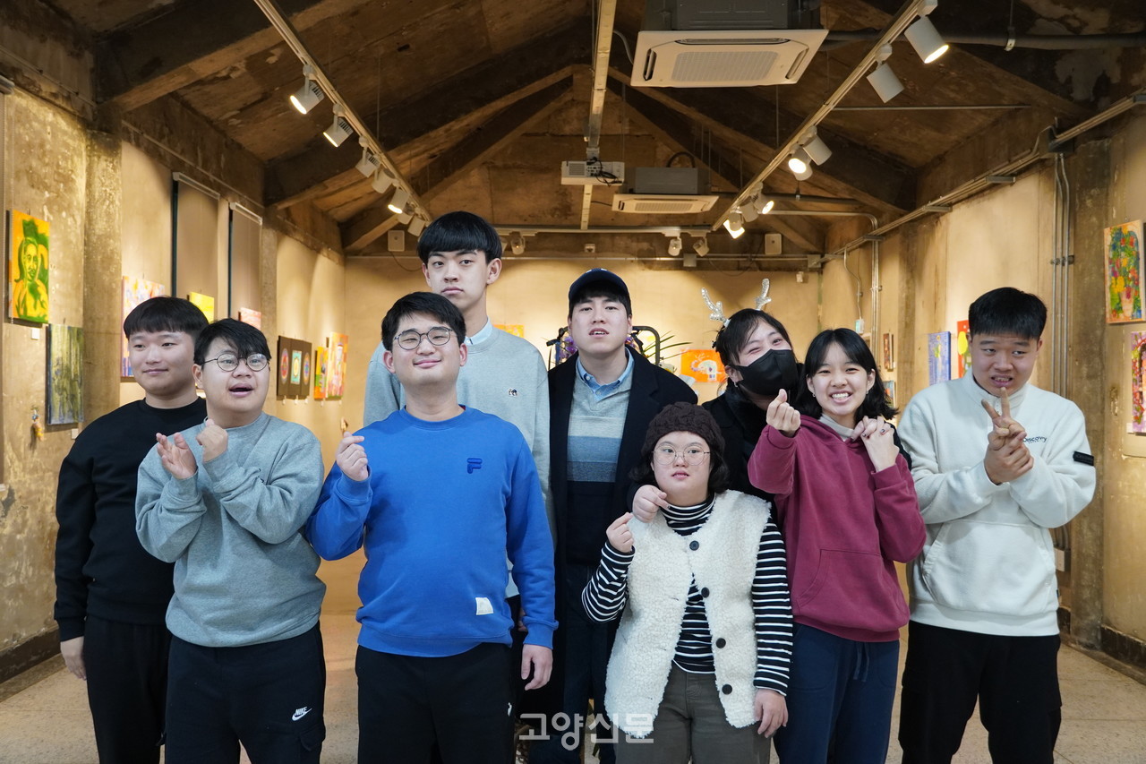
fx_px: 1289
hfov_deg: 47.9
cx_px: 573
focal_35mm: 40
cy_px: 382
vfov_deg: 33.0
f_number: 4.5
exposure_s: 1/250
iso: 1250
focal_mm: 27
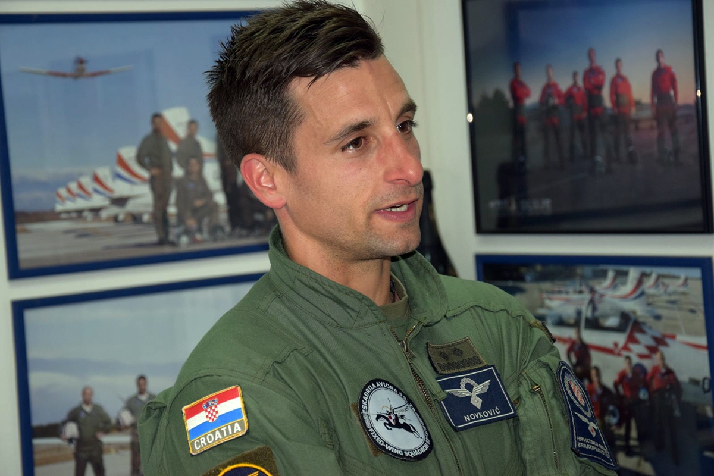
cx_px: 357
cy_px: 238
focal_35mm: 99
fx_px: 1963
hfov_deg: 20.6
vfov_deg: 13.8
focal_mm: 66
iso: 800
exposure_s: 1/80
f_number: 5.3
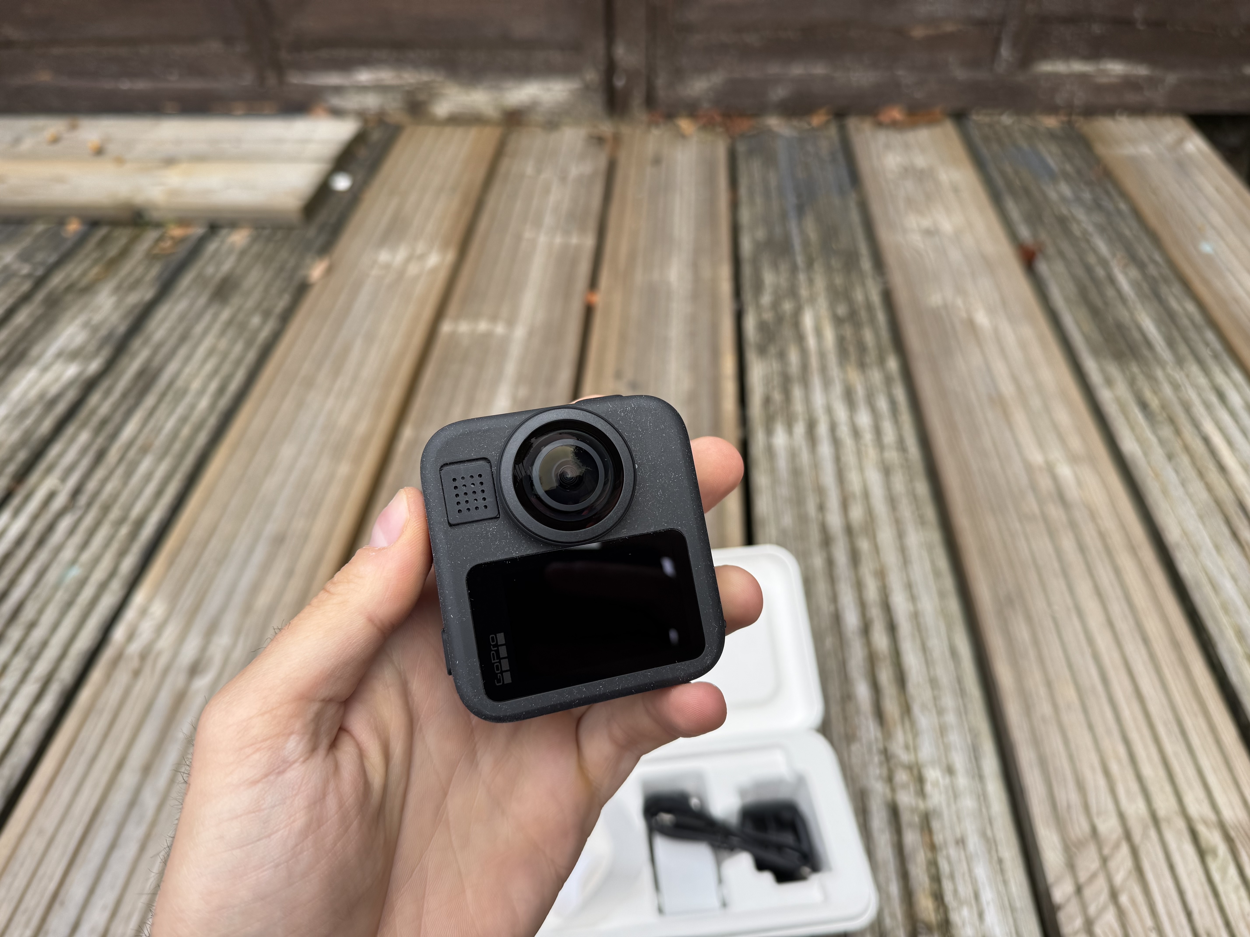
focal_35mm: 24
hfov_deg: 71.6
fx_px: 867
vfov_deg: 56.8
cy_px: 468
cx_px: 625
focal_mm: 6.76
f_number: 1.78
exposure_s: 1/445
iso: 80
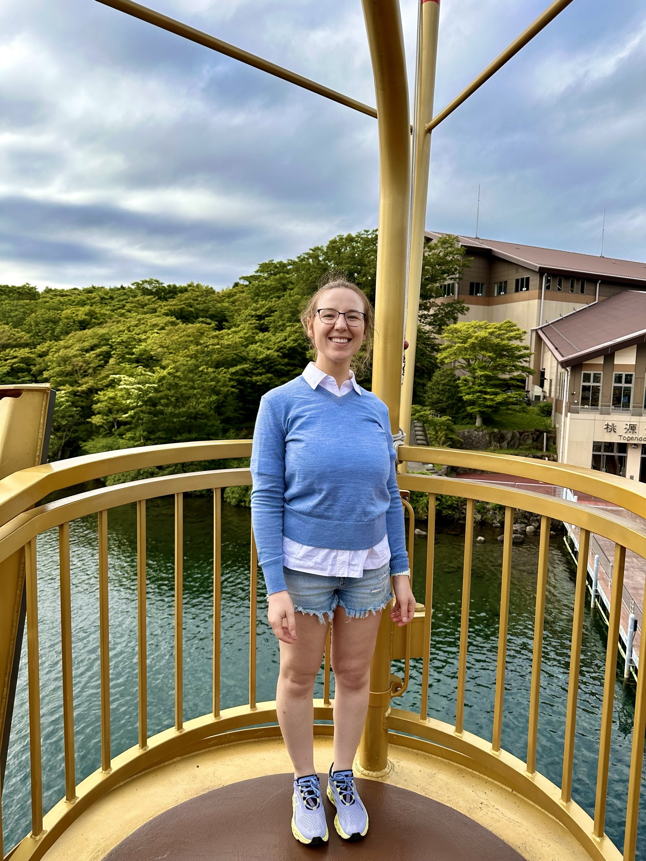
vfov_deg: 71.6
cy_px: 430
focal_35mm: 24
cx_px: 323
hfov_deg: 56.8
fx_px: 597
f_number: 1.78
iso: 80
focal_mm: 6.86
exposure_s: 1/2469
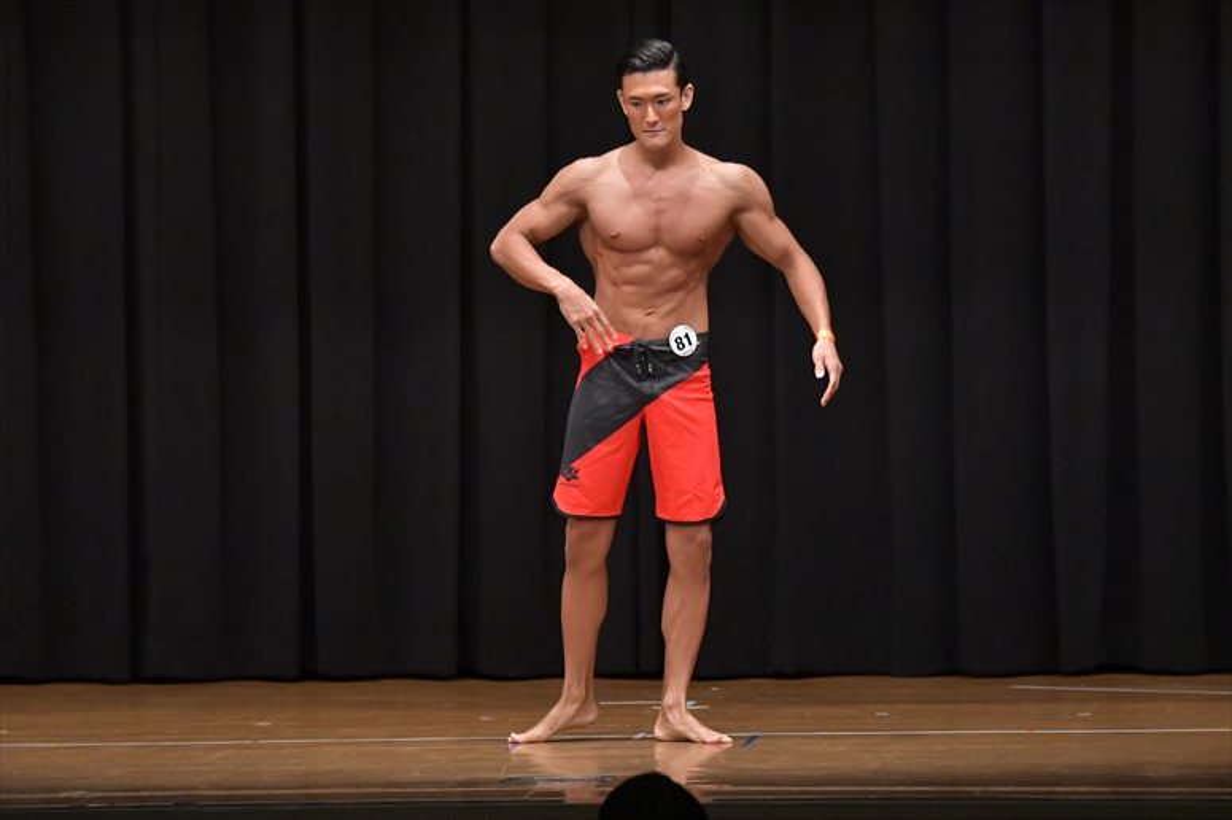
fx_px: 7696
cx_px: 616
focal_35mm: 225
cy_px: 410
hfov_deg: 9.2
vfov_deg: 6.1
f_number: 5.6
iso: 6400
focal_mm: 150
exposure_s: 1/400
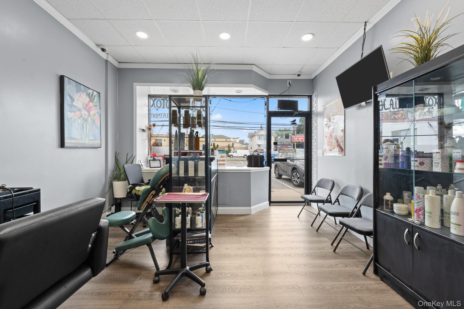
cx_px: 232
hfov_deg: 104.3
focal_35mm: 14
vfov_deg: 81.2
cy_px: 154
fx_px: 180
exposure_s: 1/6
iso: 400
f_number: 10
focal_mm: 14
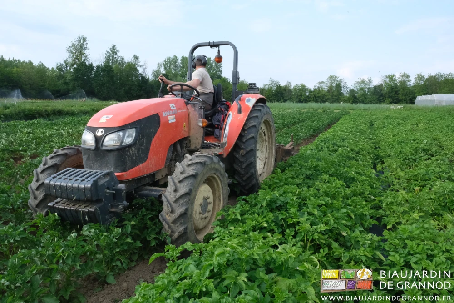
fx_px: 341
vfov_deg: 47.9
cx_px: 227
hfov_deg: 67.4
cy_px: 152
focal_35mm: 27
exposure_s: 1/250
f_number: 18
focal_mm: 18
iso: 2000
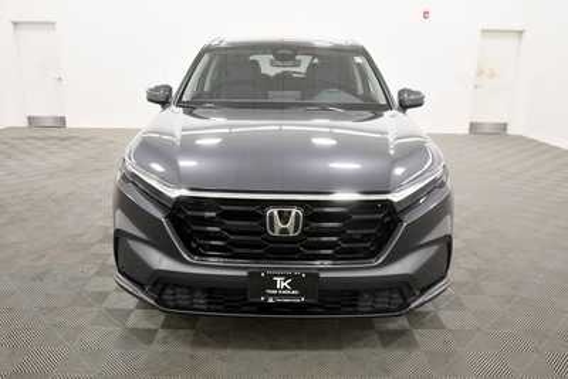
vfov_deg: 43.6
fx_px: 473
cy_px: 190
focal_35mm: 30
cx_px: 284
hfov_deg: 61.9
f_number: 5.6
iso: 1600
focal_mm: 20
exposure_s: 1/125
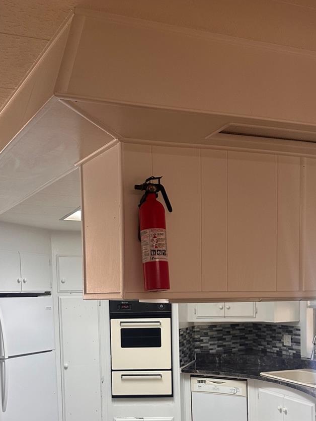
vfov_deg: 42.0
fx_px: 523
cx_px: 150
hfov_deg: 33.6
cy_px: 333
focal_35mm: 43
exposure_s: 1/60
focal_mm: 6.86
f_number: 1.78
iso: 200
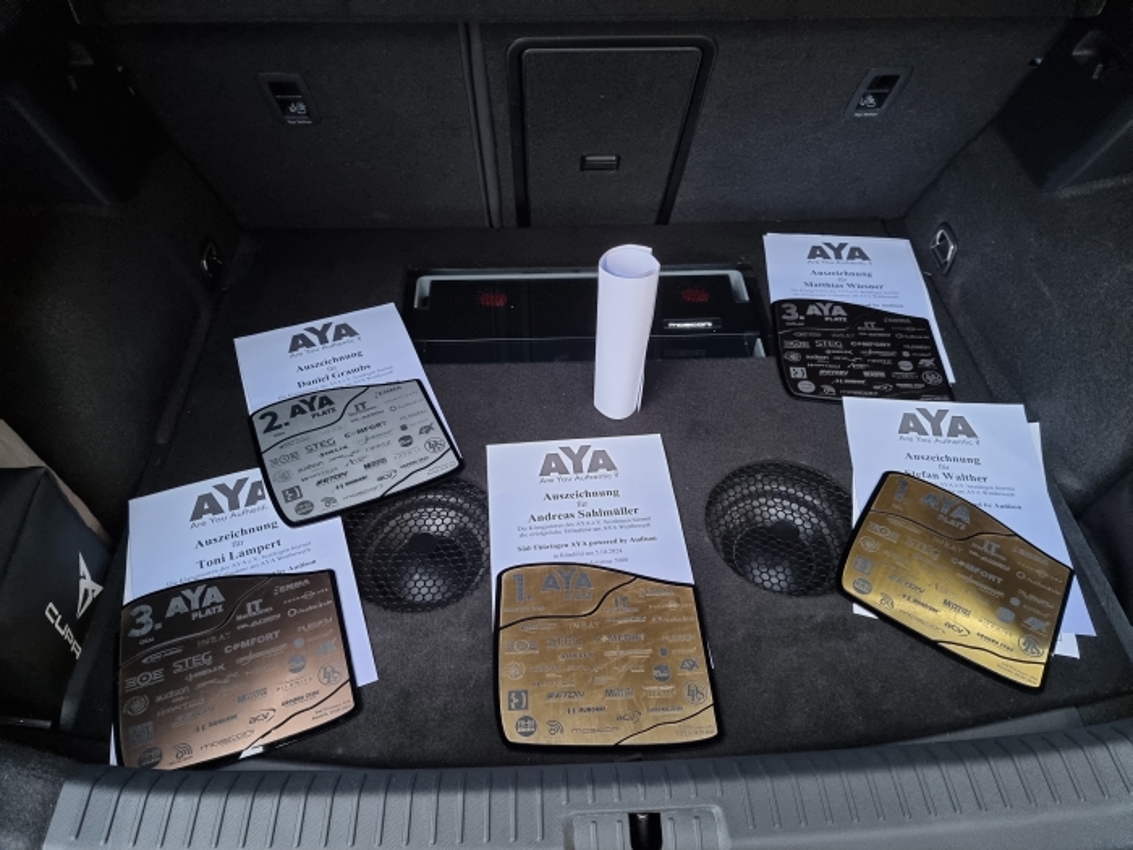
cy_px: 425
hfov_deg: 71.6
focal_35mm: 24
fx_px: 786
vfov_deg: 56.8
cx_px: 566
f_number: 1.8
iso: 500
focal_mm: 6.7
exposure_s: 1/50
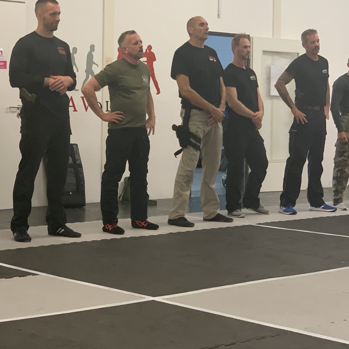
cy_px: 113
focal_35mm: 85
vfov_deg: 20.3
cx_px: 151
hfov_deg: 20.4
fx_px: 970
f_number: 2.4
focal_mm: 6
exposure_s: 1/50
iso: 160
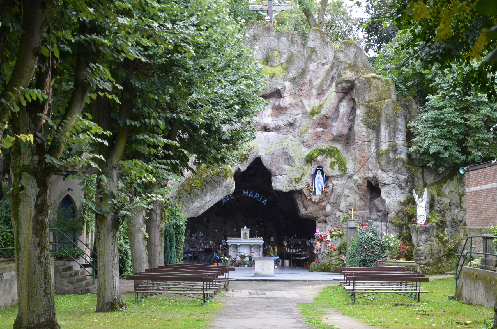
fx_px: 950
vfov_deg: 19.6
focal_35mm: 69
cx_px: 248
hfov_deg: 29.3
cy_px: 164
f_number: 5.3
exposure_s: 1/100
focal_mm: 46
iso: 400
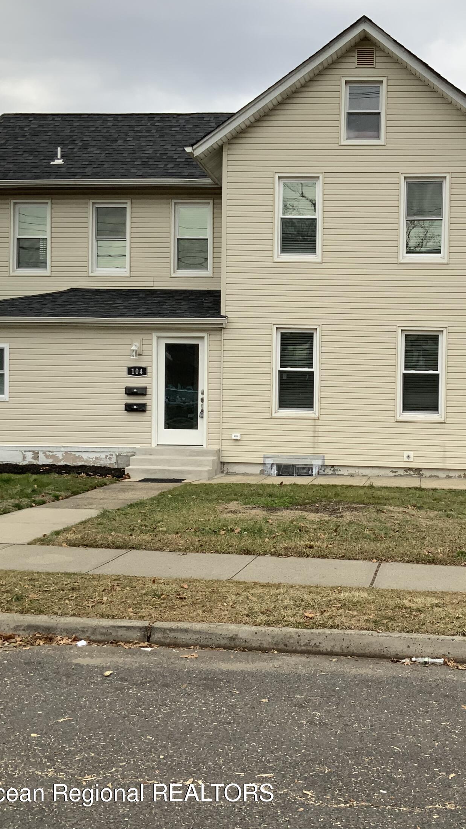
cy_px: 408
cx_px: 342
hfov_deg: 27.4
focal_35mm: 43
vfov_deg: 47.4
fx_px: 944
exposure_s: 1/461
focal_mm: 3
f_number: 1.8
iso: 16
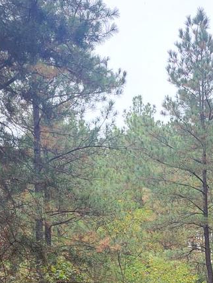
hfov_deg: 15.3
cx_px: 259
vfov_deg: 18.0
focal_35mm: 93
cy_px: 464
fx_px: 763
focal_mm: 5.4
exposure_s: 1/137
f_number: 1.8
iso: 40
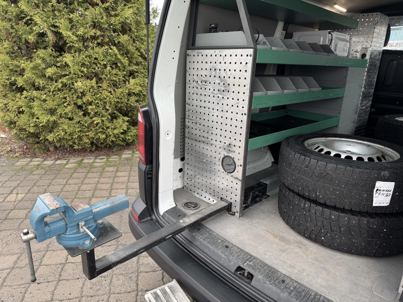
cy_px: 151
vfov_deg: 56.8
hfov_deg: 71.6
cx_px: 202
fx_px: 279
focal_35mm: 24
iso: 100
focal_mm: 6.76
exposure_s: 1/121
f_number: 1.78
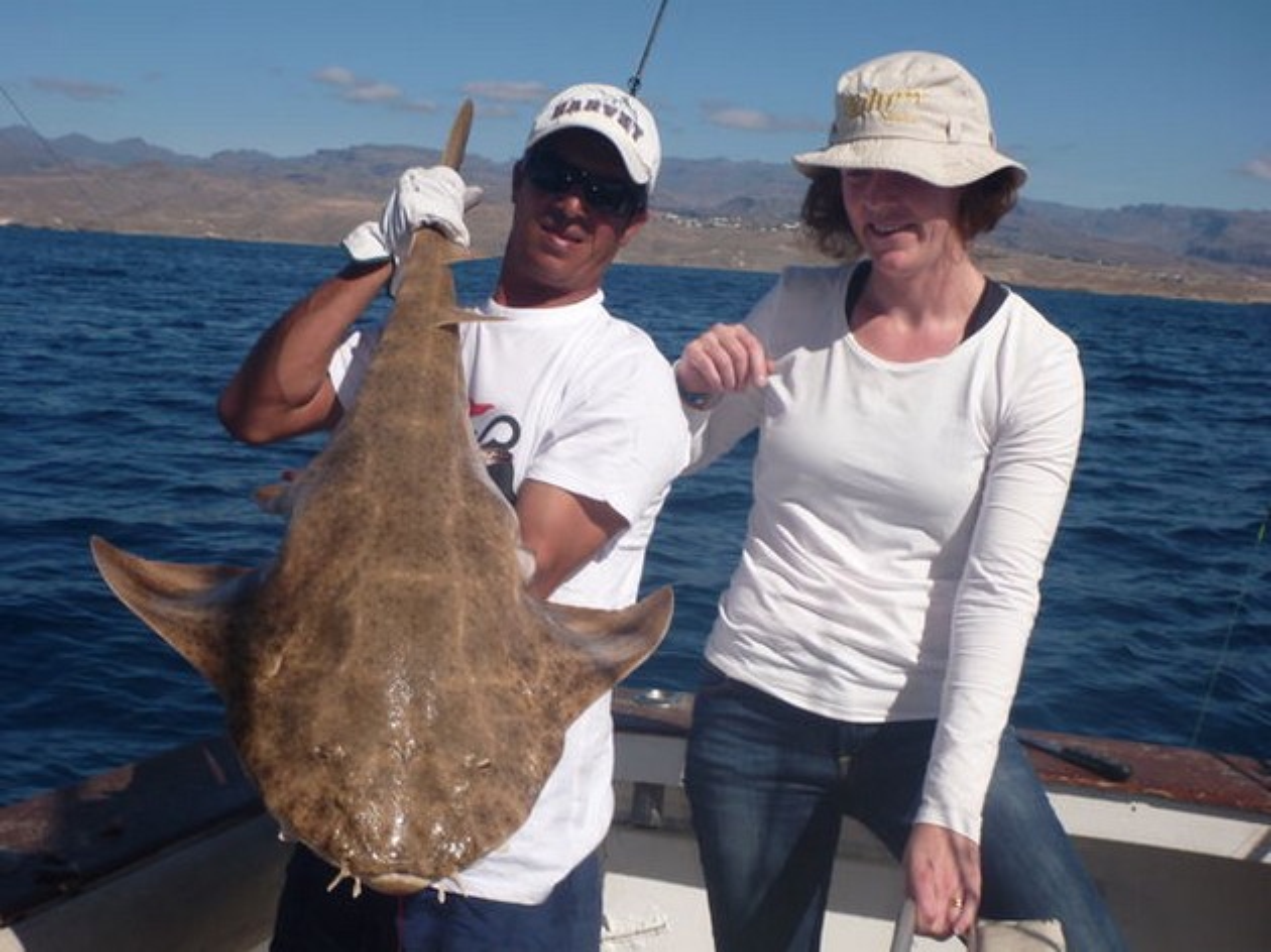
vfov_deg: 32.9
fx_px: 1615
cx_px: 636
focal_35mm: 44
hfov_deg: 43.0
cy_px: 476
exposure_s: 1/125
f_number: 13
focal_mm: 7.8
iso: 100
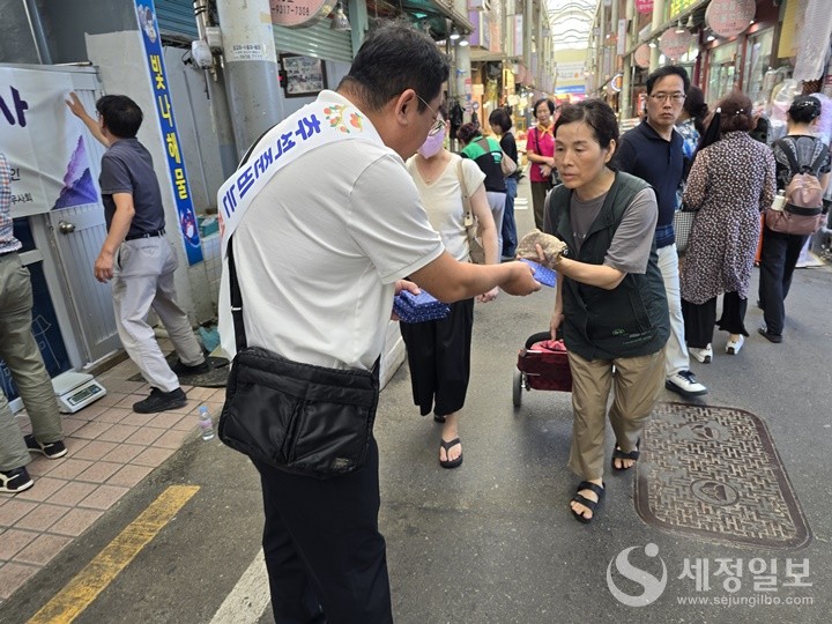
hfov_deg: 73.9
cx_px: 416
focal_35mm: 23
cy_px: 312
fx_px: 553
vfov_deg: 58.9
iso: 100
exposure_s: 1/120
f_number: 1.7
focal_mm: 6.3
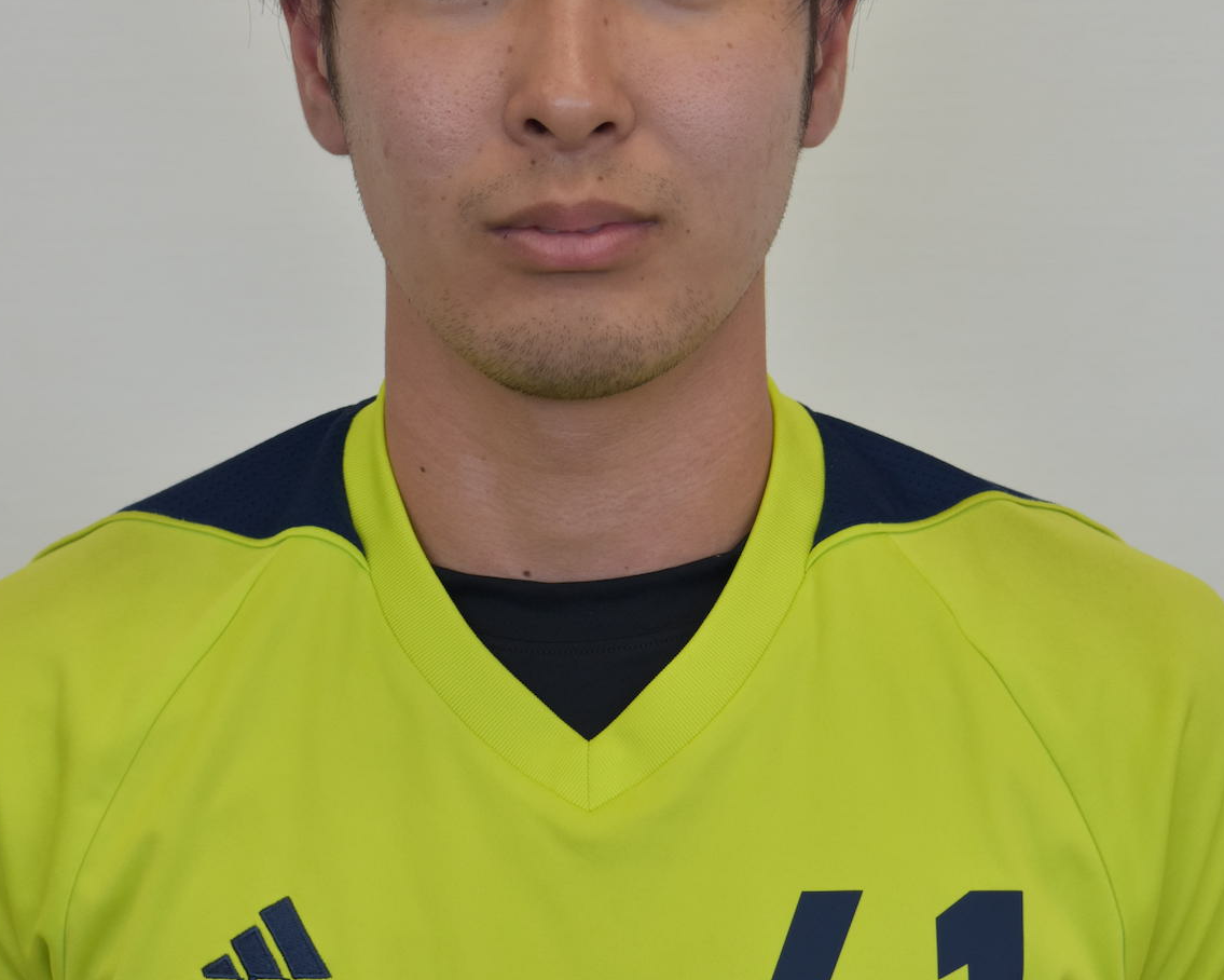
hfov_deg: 19.2
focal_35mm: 100
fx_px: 3623
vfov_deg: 15.4
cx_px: 573
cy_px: 403
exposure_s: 1/160
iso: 400
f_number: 6.3
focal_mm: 42
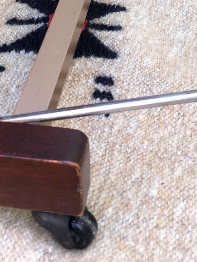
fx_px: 569
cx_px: 131
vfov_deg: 24.1
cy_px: -33
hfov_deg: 19.6
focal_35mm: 75
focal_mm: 4.15
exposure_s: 1/50
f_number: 2.2
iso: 32
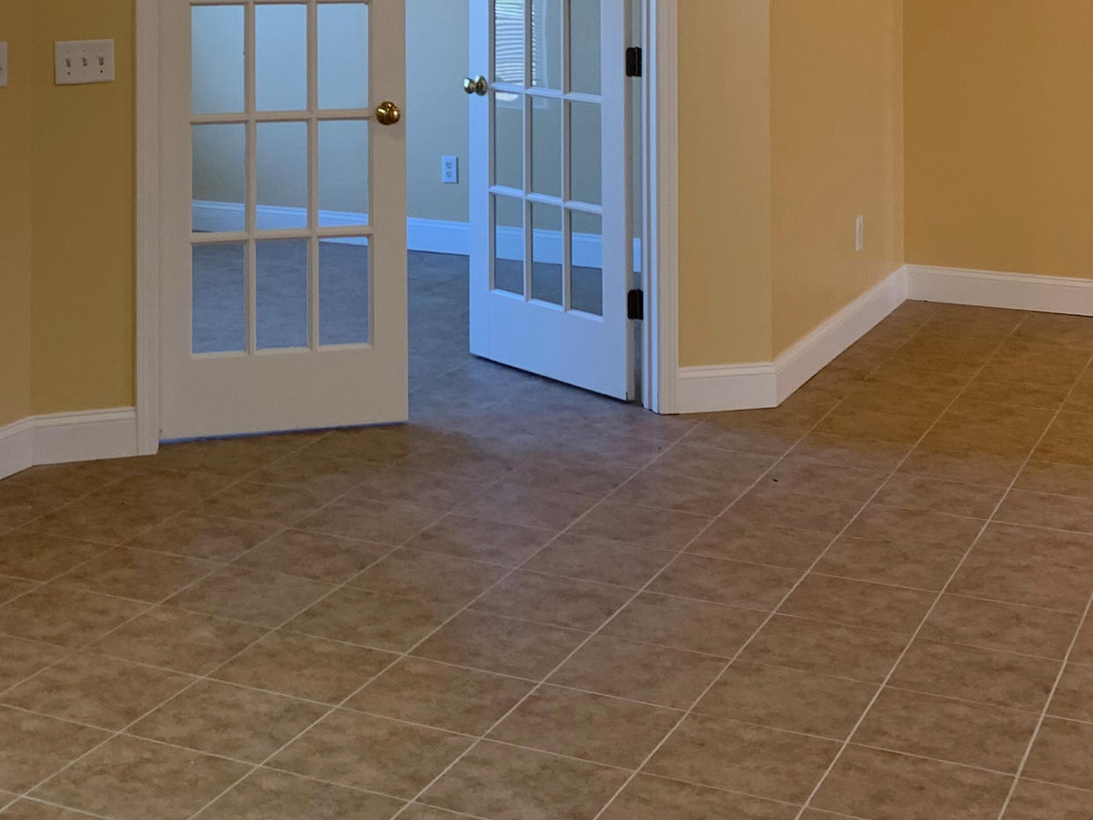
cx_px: 320
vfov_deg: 22.0
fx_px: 1990
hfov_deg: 30.4
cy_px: -91
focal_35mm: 63
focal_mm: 4.25
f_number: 1.8
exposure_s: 1/120
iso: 80
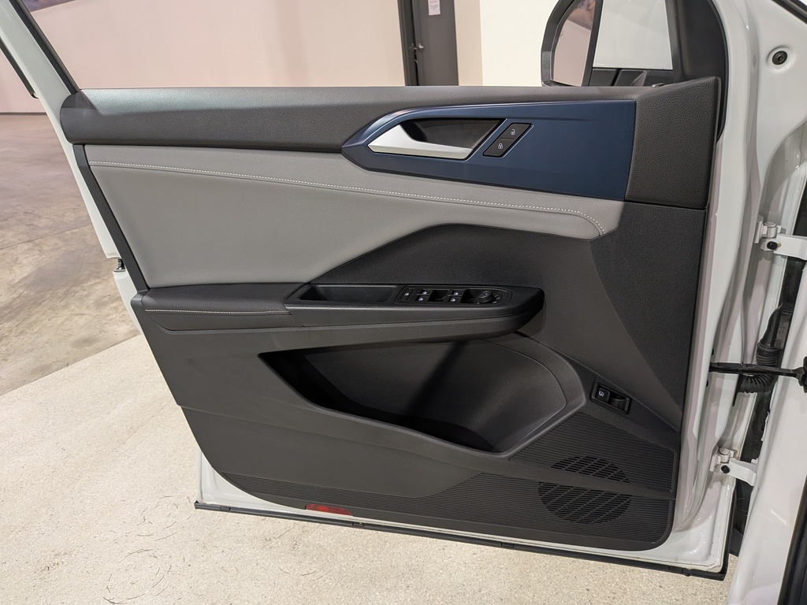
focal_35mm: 24
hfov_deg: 71.6
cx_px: 404
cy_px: 302
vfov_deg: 56.8
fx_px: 560
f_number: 1.7
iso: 336
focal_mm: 4.53
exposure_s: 1/120
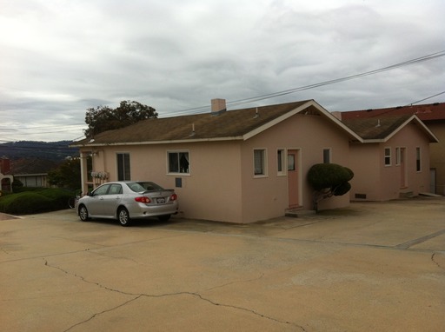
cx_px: 222
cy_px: 166
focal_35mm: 35
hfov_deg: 52.7
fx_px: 449
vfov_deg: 40.6
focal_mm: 3.85
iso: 80
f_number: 2.8
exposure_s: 1/2742
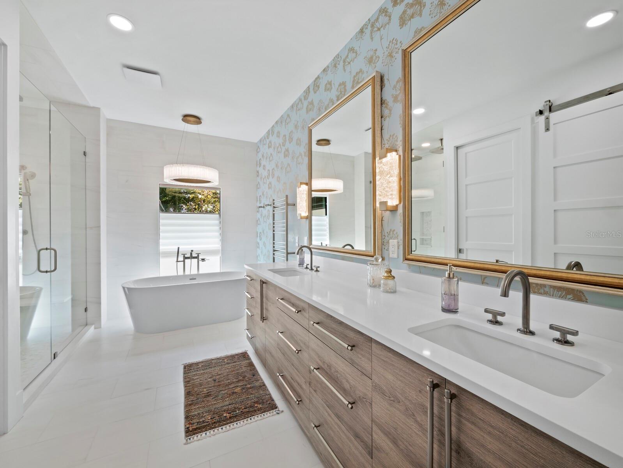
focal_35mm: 14
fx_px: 252
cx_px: 312
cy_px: 234
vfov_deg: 85.7
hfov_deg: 102.0
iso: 400
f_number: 11
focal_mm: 7
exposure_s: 1/13
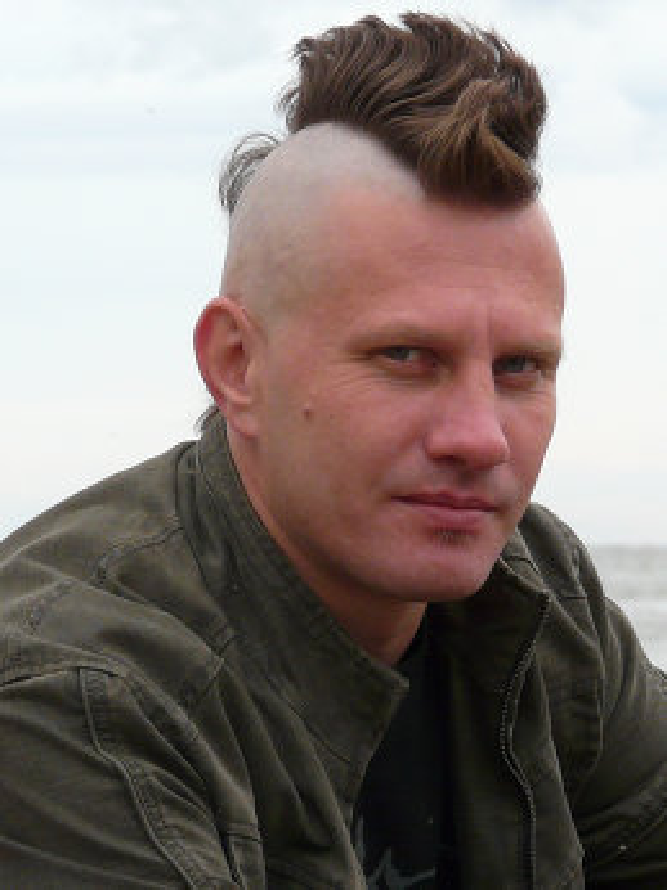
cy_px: 445
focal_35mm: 154
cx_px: 334
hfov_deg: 9.6
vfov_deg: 12.8
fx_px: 3961
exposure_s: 1/250
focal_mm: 25.3
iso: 100
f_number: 4.5
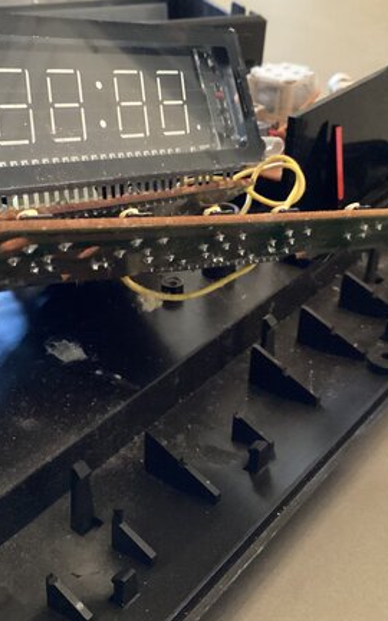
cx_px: 142
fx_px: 761
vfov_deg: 44.4
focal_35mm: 45
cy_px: 308
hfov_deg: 28.5
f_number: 2.4
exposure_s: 1/17
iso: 640
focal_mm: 3.3
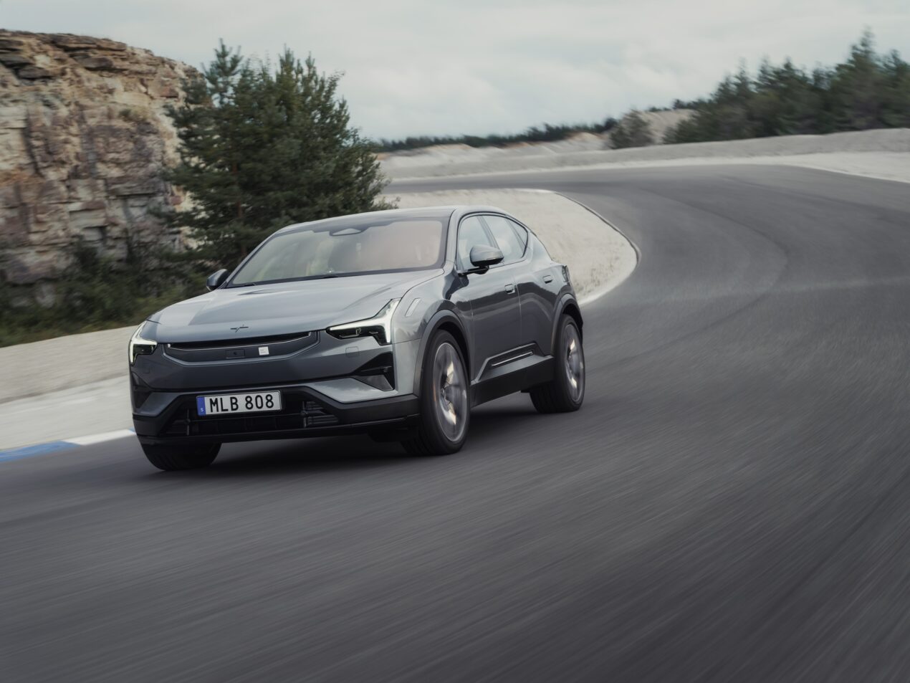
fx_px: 1788
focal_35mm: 68
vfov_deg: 21.6
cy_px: 342
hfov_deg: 28.6
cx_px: 455
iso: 200
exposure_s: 1/25
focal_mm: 86.5
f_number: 9
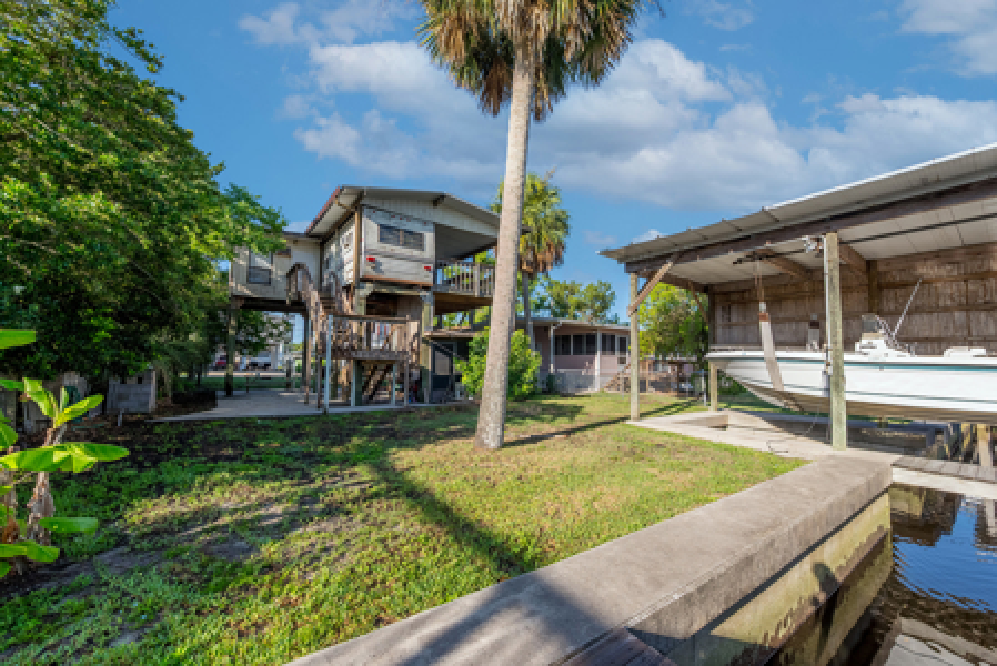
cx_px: 498
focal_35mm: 14
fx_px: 388
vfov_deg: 81.3
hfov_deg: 104.2
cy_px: 333
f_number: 8
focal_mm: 14
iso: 320
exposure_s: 1/2500
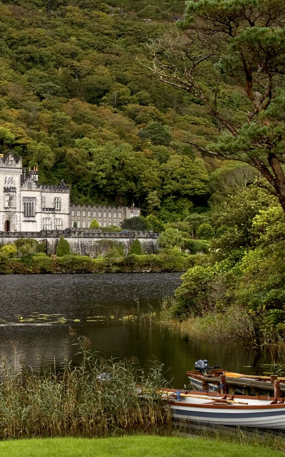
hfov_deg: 14.7
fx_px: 1057
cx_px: -81
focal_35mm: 85
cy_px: 206
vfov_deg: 24.4
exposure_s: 1/60
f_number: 5.6
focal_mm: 27
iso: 100
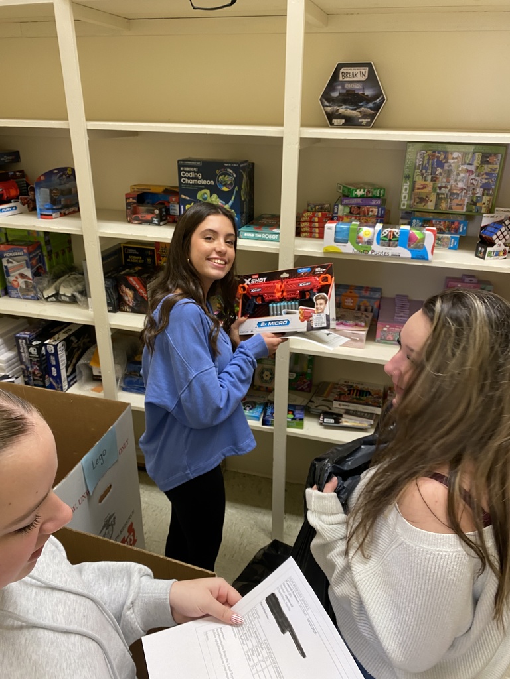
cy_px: 340
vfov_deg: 67.3
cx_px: 255
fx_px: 511
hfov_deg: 53.1
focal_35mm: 26
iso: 100
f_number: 1.8
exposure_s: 1/60
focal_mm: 4.25
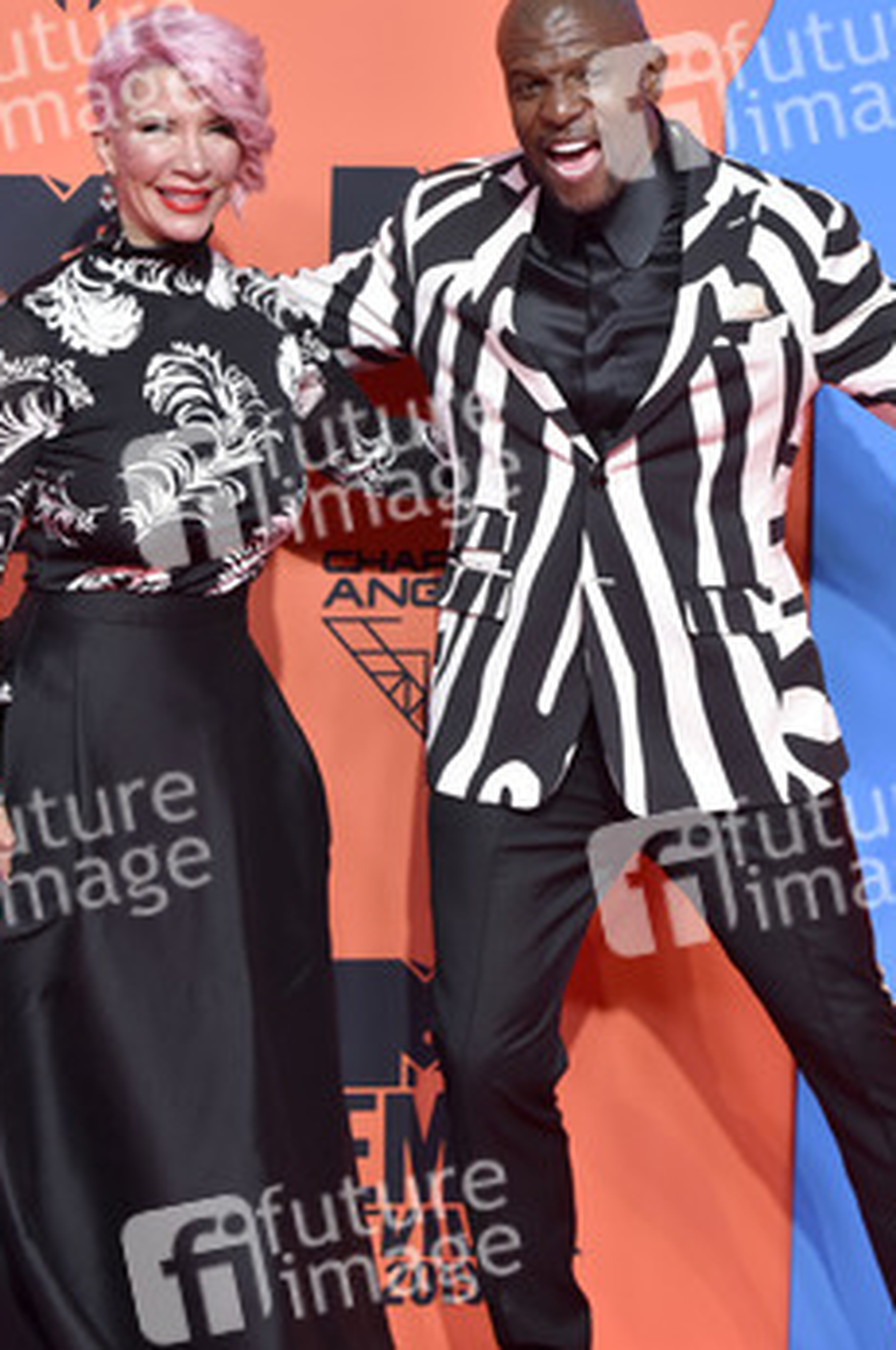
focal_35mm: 92
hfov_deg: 14.8
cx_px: 434
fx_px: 3445
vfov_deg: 22.2
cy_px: 671
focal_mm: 80
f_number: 3.5
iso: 2000
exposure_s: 1/250
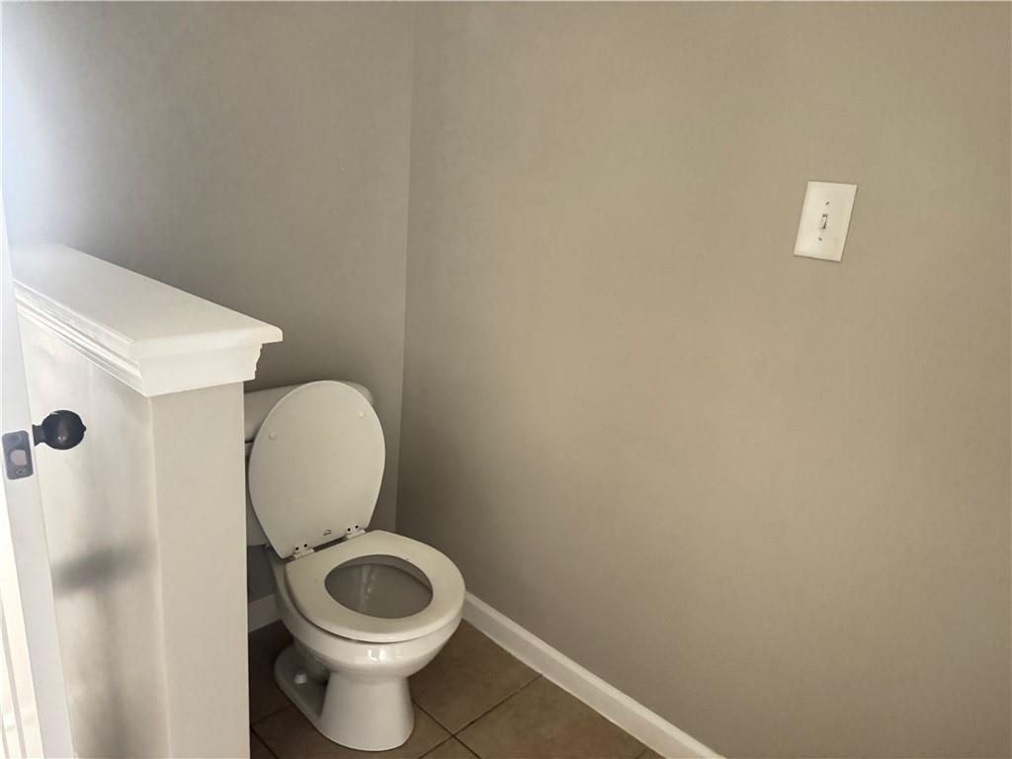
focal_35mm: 24
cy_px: 380
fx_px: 702
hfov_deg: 71.6
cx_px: 506
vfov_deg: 56.8
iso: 1600
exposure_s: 1/17
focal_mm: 6.76
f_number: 1.78
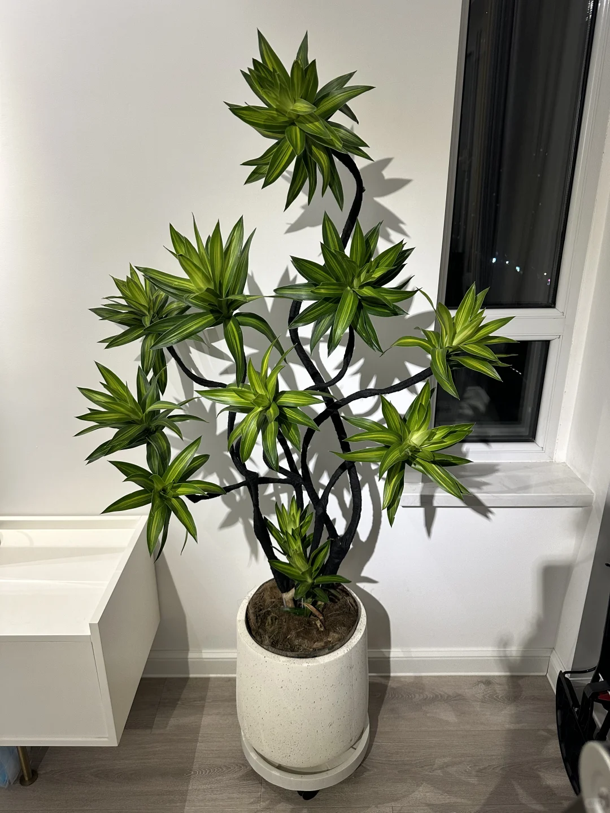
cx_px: 305
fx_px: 564
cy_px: 406
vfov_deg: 71.6
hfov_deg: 56.8
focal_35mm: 24
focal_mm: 6.86
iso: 200
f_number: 1.78
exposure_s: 1/50
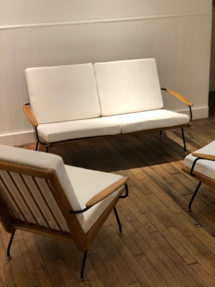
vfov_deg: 33.8
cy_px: 144
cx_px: 108
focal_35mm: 57
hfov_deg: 25.7
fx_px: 472
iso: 125
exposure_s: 1/33
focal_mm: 6.6
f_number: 2.8
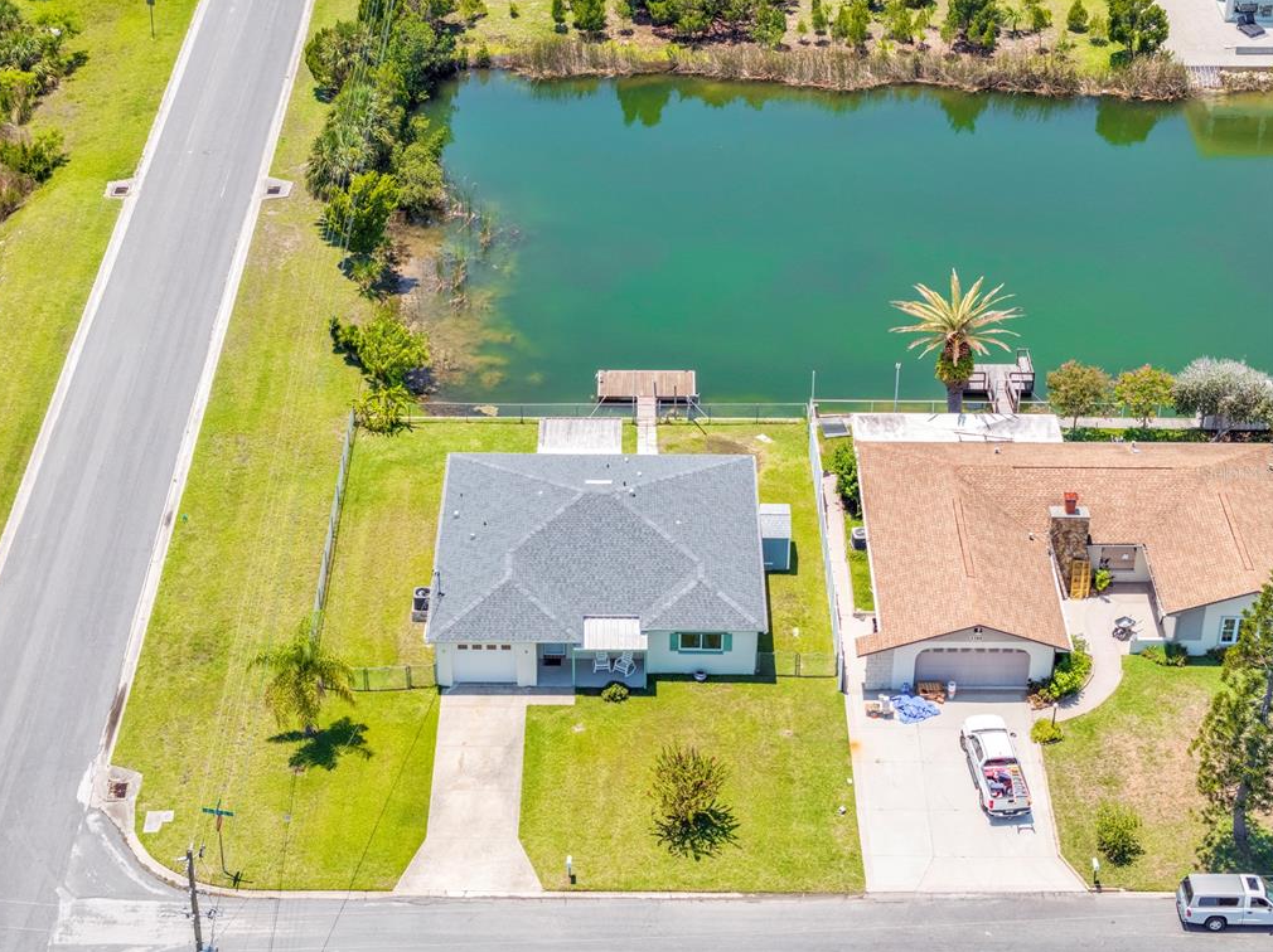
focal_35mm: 71
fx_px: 2609
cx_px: 631
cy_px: 473
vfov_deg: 20.7
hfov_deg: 27.4
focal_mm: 19.35
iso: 110
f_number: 2.8
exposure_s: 1/1000
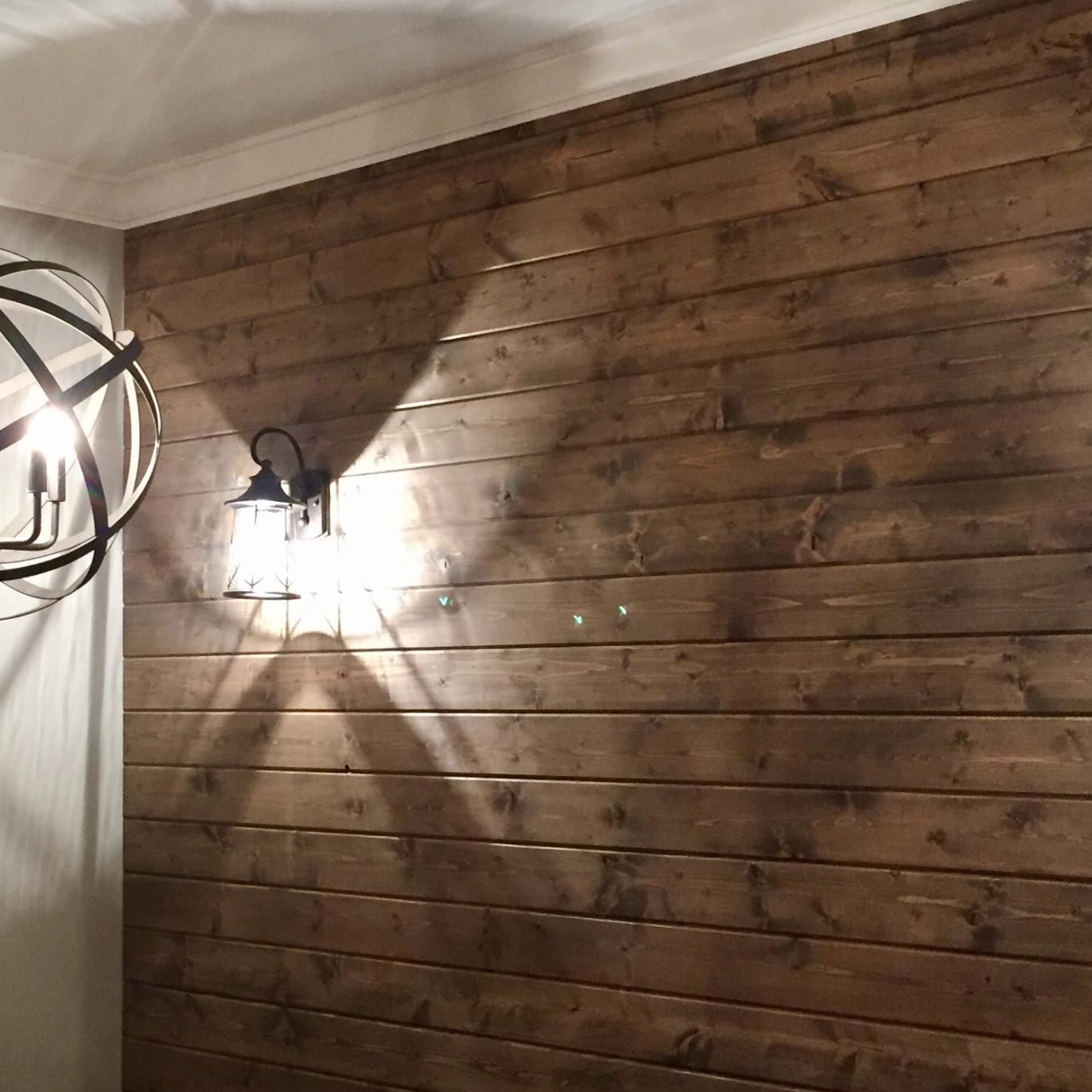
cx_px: 265
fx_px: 1999
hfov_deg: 30.0
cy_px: 502
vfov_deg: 30.5
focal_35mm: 56
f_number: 2.2
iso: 200
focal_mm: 4.15
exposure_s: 1/30
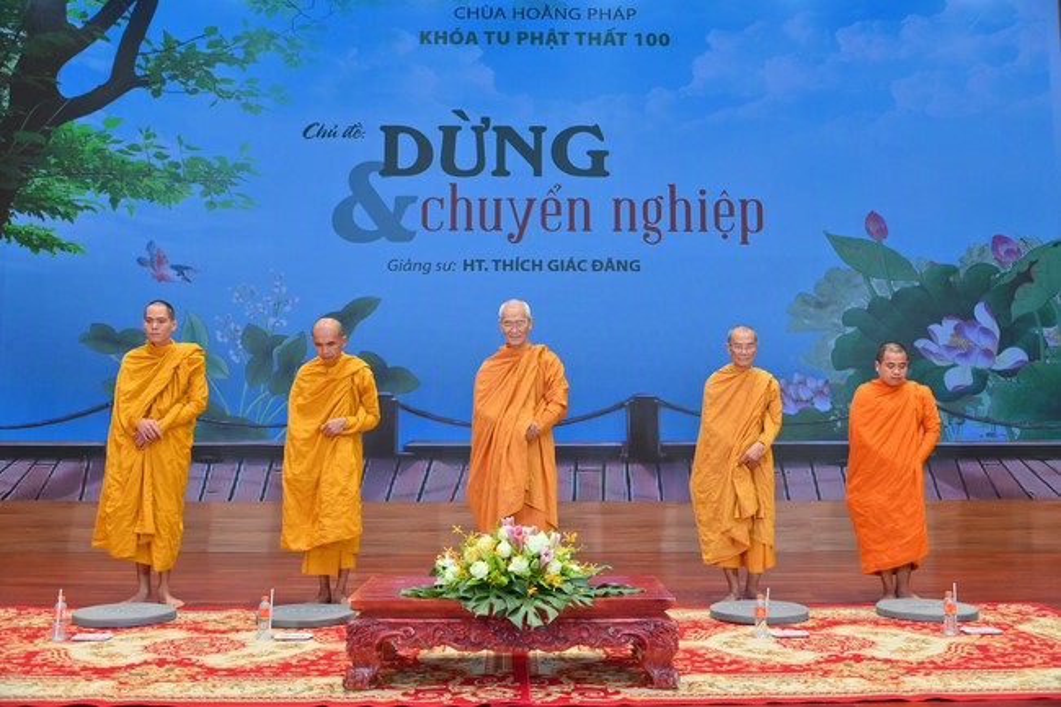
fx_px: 943
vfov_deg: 41.1
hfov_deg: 58.7
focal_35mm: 32
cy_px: 354
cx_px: 530
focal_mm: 32
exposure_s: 1/125
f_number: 5
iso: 1250
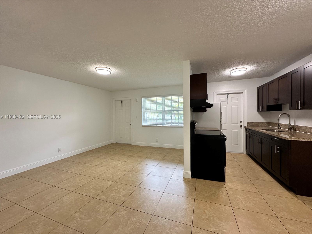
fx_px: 126
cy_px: 117
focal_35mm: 14
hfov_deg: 102.1
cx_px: 156
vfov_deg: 85.7
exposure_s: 1/120
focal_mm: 2.22
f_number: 2.2
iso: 160
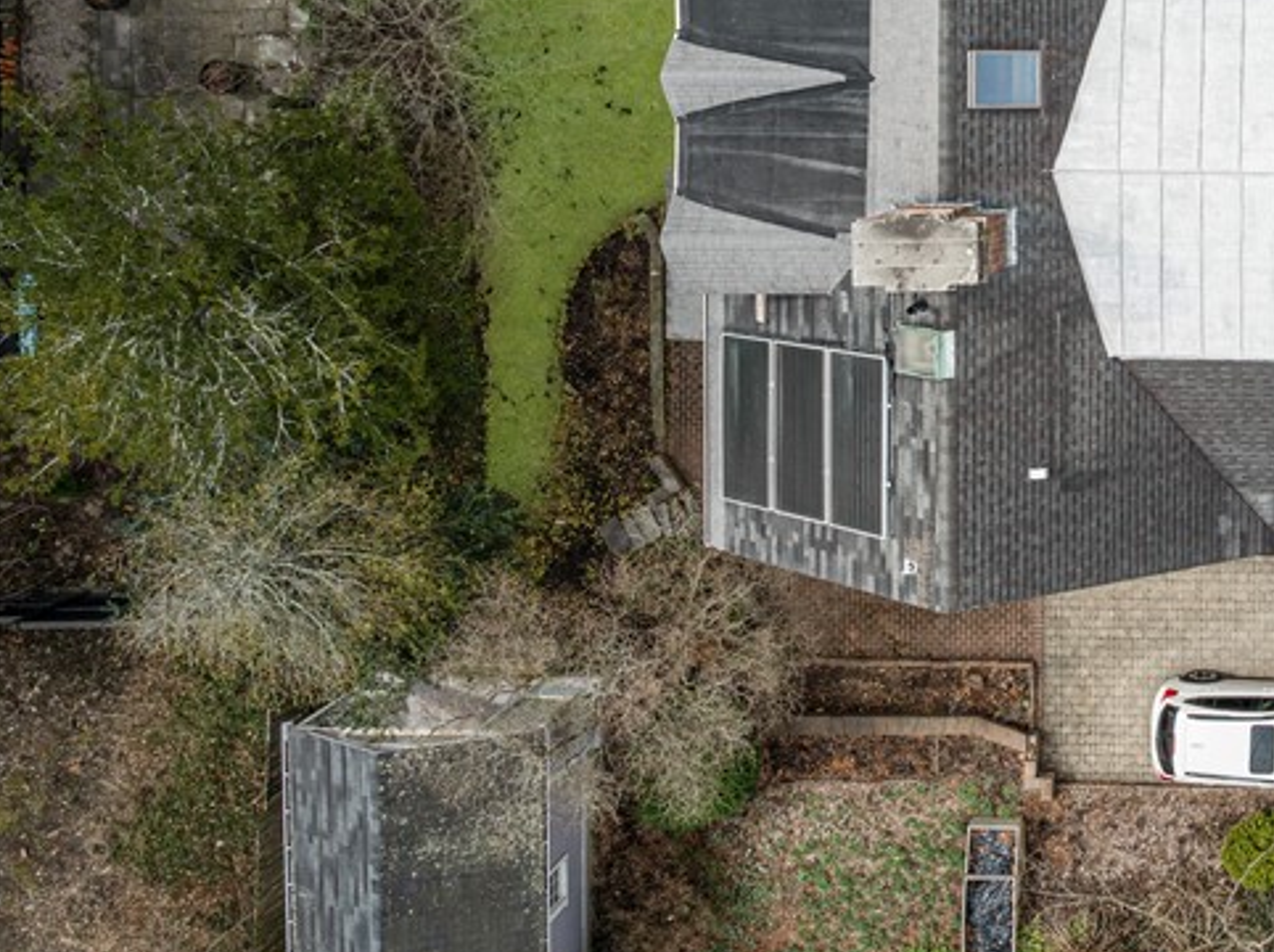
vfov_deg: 27.5
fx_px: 1874
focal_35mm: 51
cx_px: 1348
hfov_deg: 33.5
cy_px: 100
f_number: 5.6
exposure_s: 1/200
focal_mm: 12.29
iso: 100
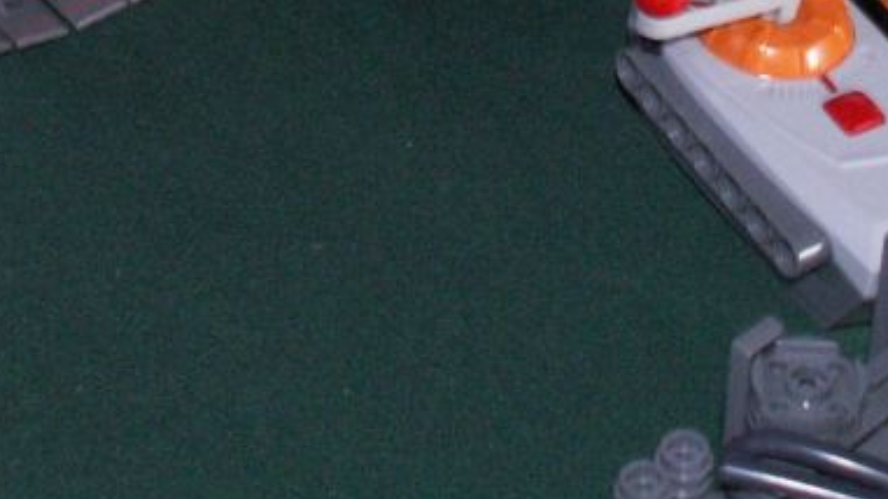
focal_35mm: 128
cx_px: 434
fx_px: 3013
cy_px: -578
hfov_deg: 16.8
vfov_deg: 8.8
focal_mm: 5.86
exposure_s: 1/60
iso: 160
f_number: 2.8
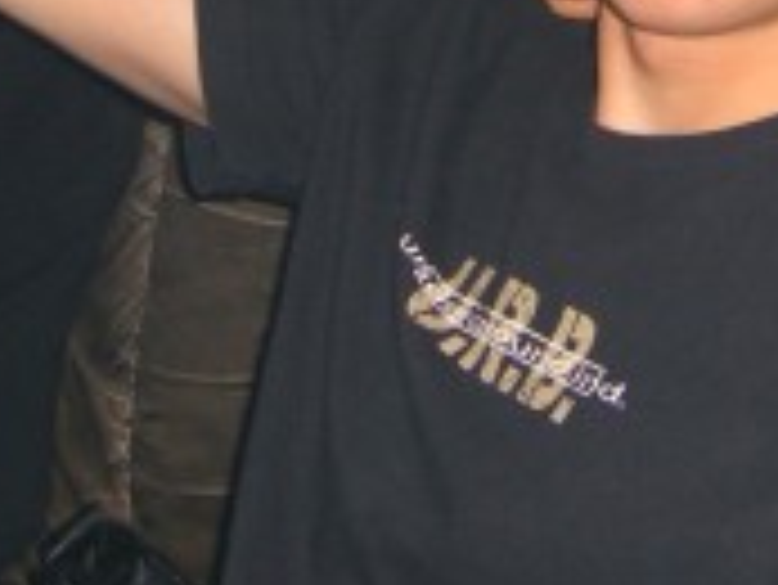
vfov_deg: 11.1
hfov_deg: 14.9
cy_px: -32
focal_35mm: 132
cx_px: 486
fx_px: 2969
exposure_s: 1/60
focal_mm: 7.9
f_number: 2.8
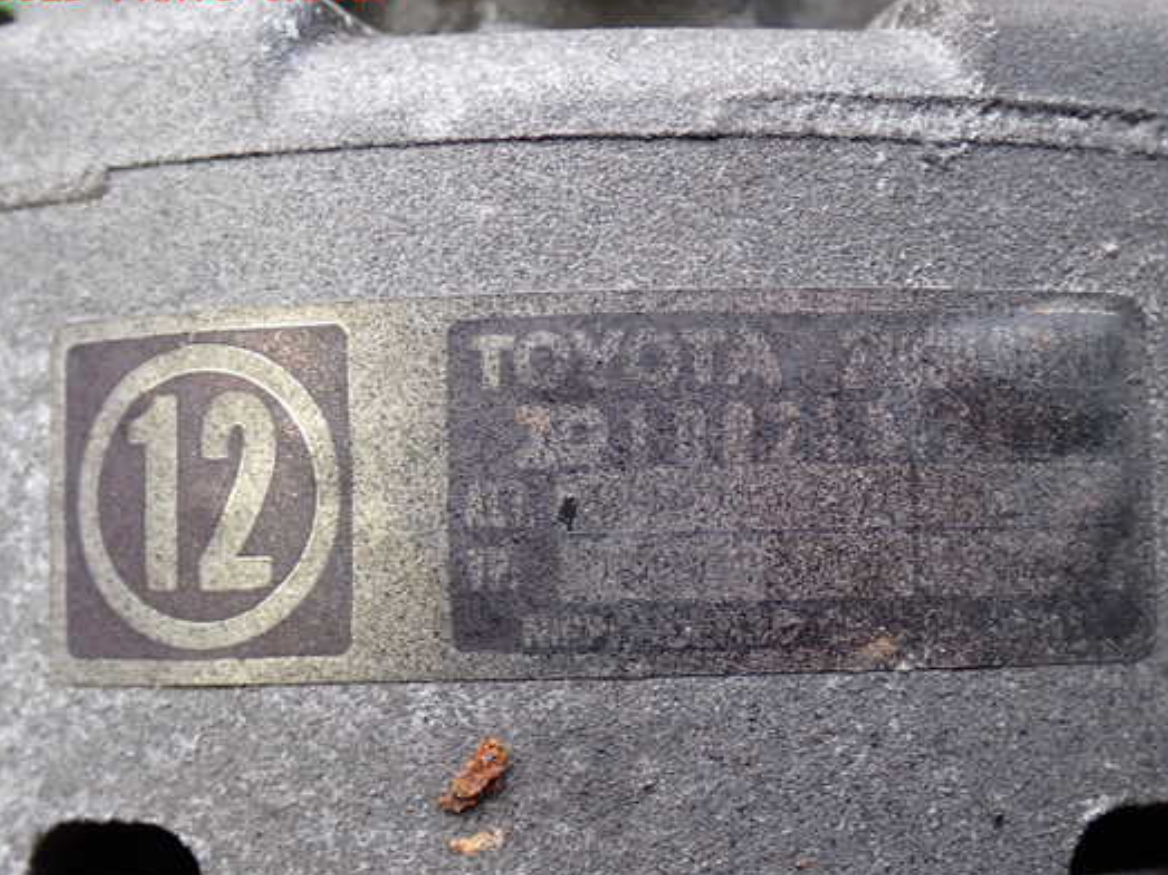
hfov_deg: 31.2
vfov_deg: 23.6
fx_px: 2092
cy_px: 460
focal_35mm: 62
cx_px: 648
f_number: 3.3
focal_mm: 9.65
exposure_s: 1/50
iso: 320
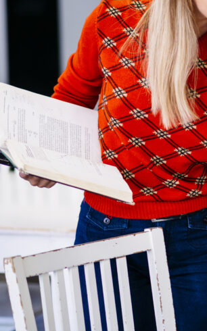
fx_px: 1635
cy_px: 117
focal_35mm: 181
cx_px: 314
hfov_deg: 7.1
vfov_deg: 11.6
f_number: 2
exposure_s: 1/80
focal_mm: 85
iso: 500
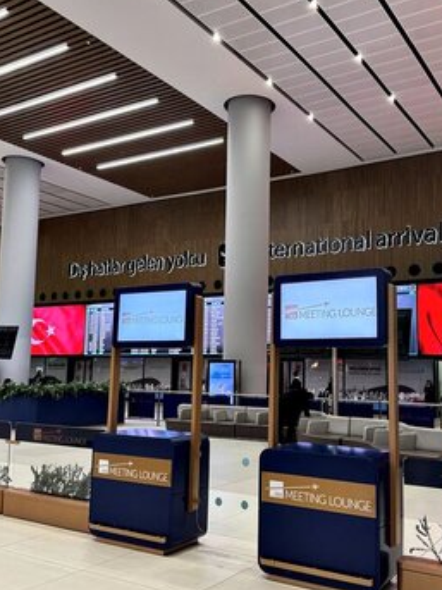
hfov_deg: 40.6
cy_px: 300
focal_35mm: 35
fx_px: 596
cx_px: 255
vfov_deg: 52.6
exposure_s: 1/60
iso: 250
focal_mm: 6.8
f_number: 1.8
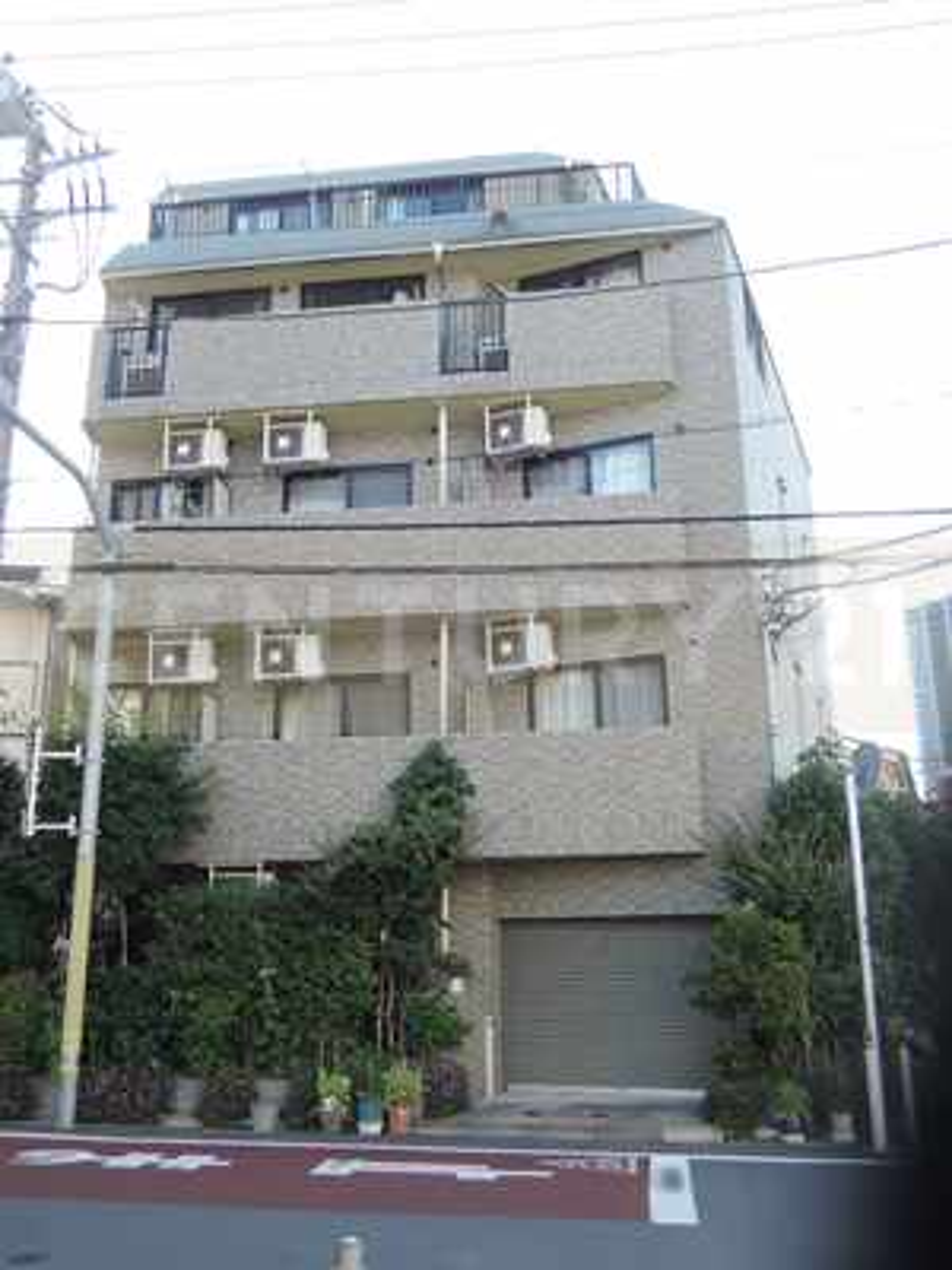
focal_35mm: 31
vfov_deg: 58.4
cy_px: 635
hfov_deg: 45.4
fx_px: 1137
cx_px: 476
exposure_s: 1/100
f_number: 3.2
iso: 80
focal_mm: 6.6
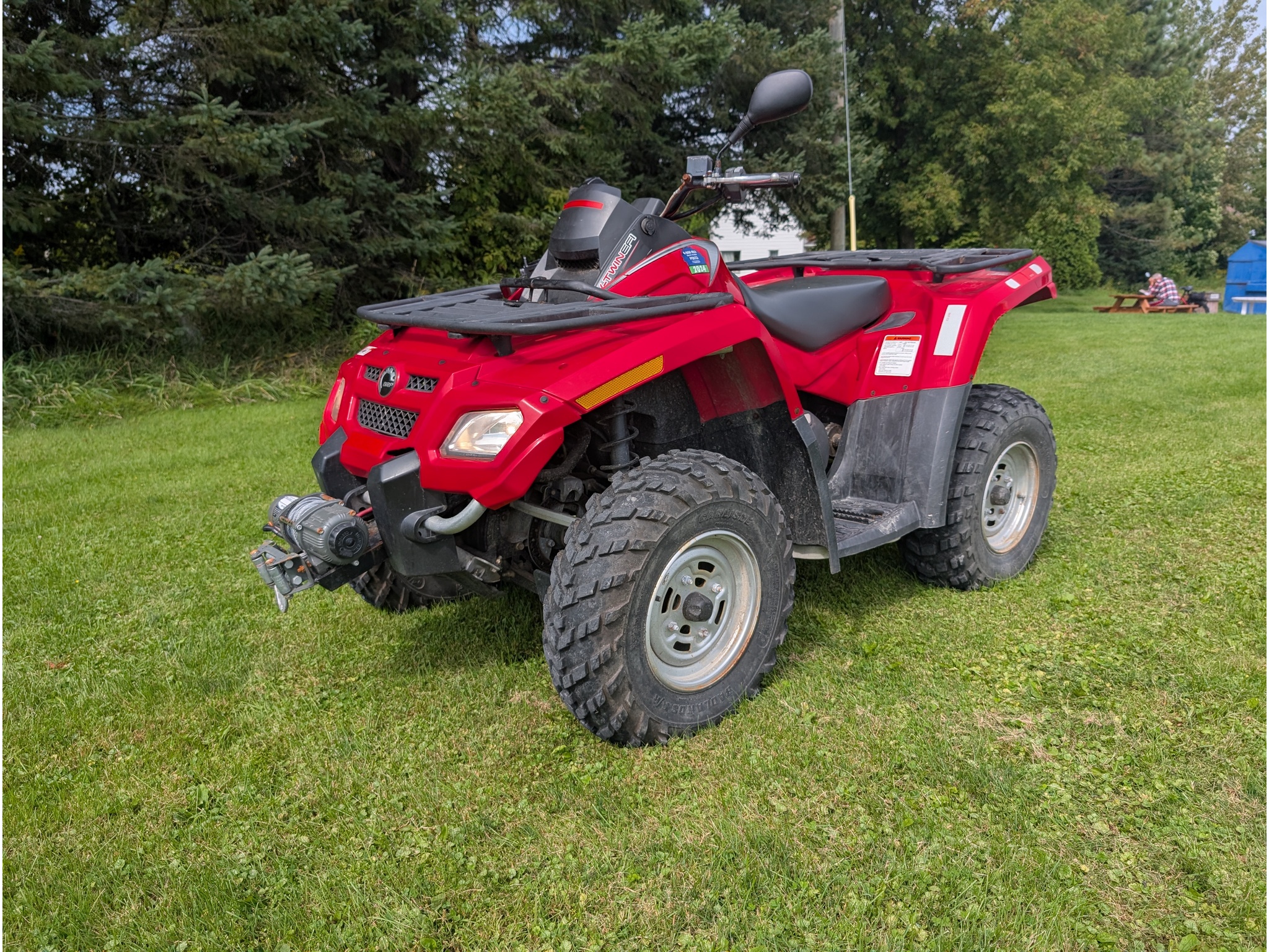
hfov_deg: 71.6
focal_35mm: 24
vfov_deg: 56.8
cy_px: 476
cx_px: 634
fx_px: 880
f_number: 1.68
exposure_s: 1/1357
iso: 21
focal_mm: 6.9
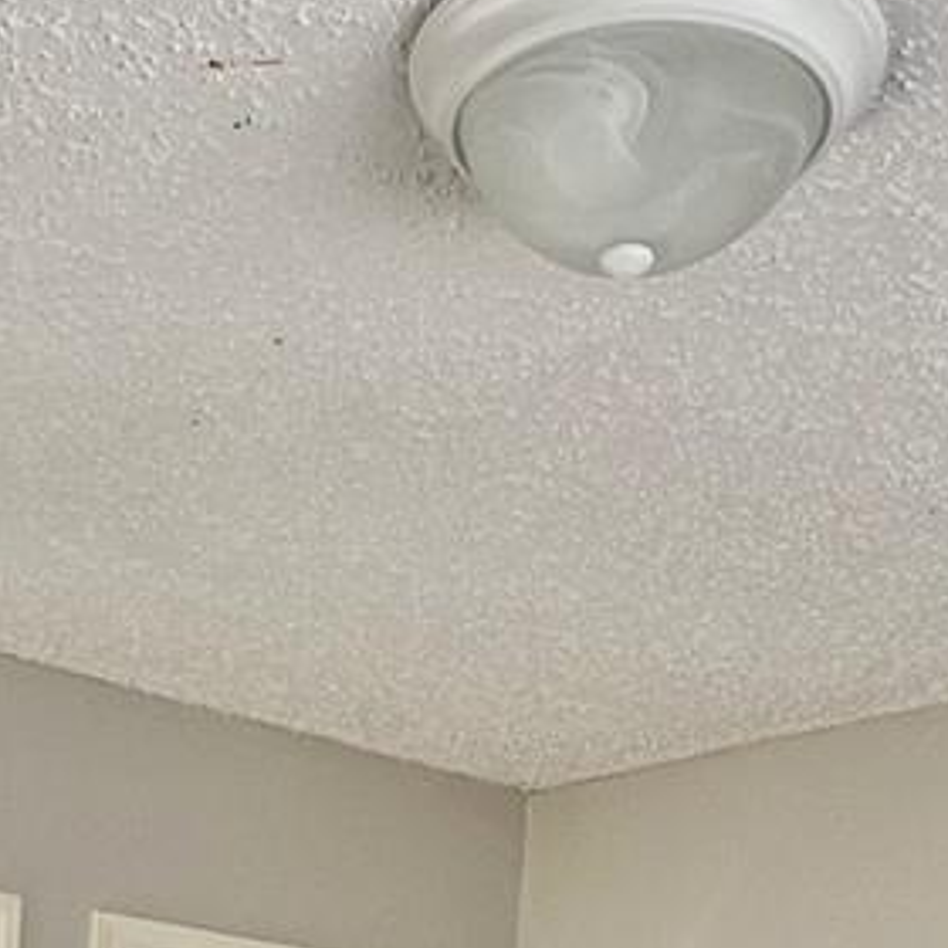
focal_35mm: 63
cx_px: 179
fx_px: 1952
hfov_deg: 26.7
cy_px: 1625
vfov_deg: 20.6
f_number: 1.8
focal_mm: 1.57
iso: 40
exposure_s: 1/99
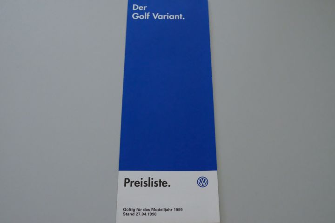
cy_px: 112
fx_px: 400
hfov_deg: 45.5
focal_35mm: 43
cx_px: 168
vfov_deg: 31.1
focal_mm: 28.9
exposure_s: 1/200
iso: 12800
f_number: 7.1
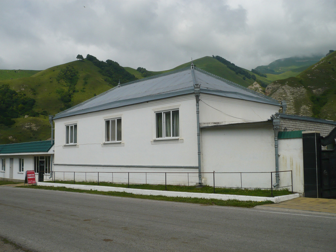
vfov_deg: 40.7
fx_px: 340
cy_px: 126
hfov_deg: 52.6
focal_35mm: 35
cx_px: 168
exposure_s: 1/500
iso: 100
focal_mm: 5.8
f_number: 8
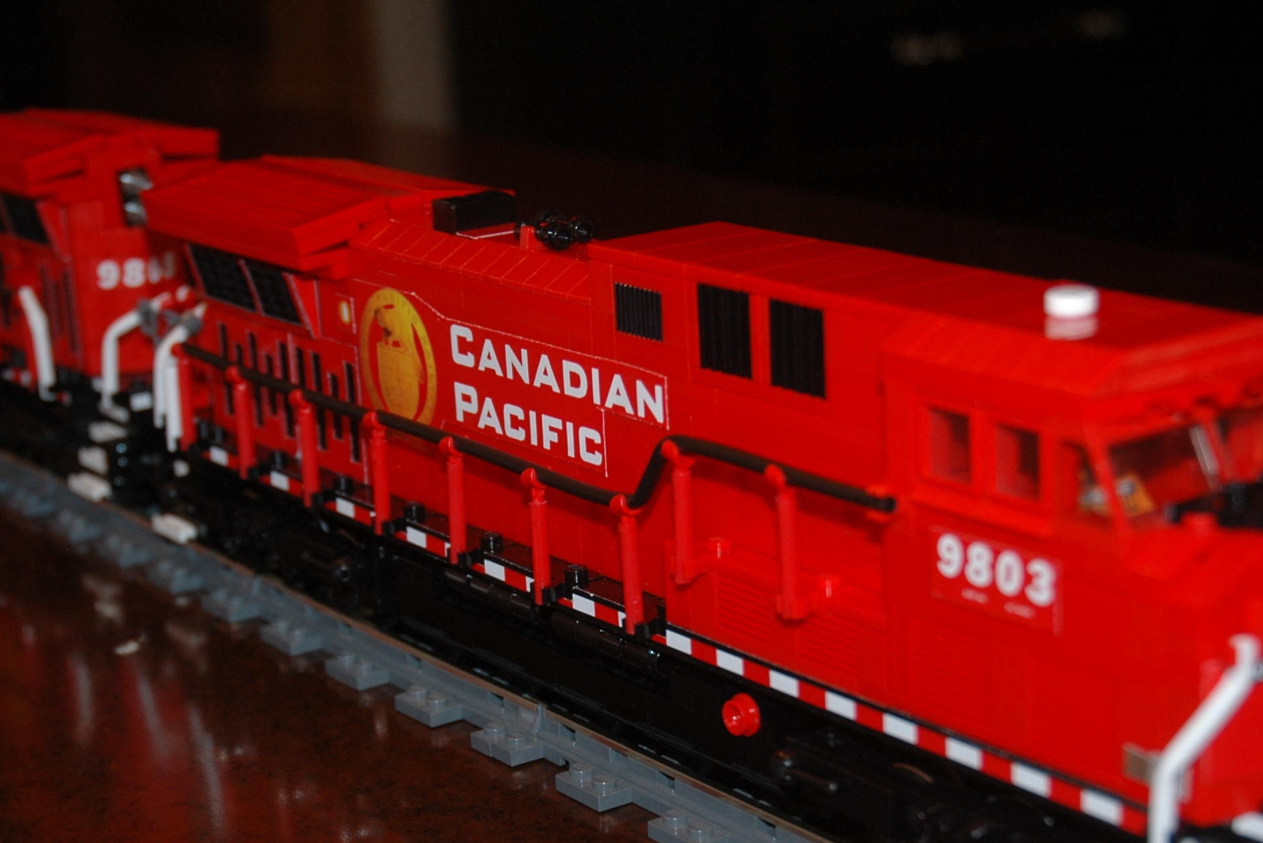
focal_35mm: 81
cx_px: 583
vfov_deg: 16.8
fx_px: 2842
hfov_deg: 25.0
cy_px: 588
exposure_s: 1/60
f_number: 4.2
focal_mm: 34
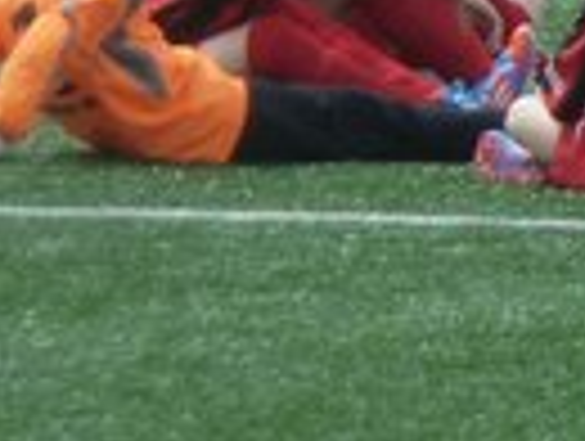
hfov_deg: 2.2
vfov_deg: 1.6
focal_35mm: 907
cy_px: -673
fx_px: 15356
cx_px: 1206
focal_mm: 27.8
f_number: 4.5
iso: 125
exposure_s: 1/320
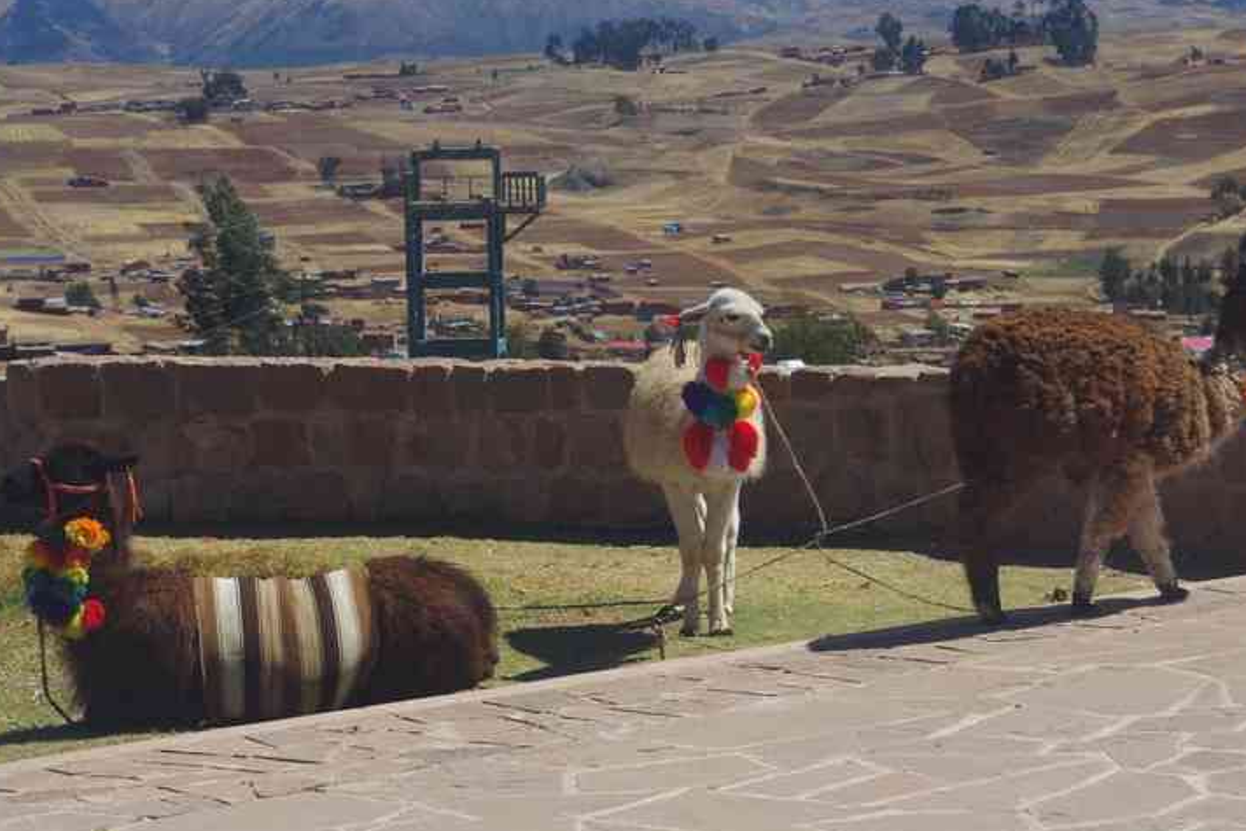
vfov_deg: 11.8
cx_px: 741
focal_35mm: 116
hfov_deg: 17.7
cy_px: 460
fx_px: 4005
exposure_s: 1/100
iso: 200
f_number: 11
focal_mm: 55
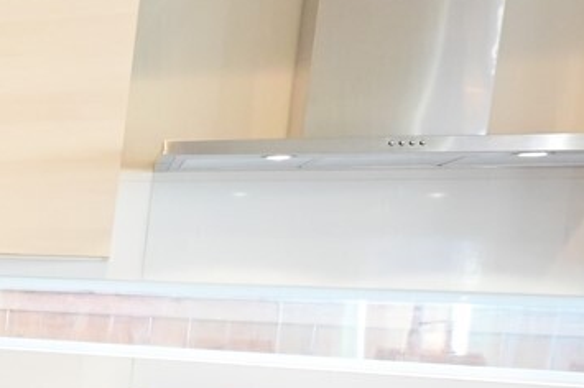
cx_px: -791
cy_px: 364
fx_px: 1086
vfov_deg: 19.8
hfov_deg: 15.6
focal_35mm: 67
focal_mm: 14
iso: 6400
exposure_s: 1/160
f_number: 7.1
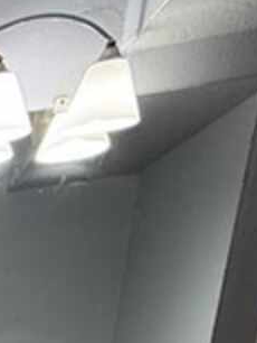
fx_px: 771
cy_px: 659
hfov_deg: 12.5
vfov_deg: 18.2
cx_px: -435
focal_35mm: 78
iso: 200
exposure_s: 1/60
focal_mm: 2.22
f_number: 2.2
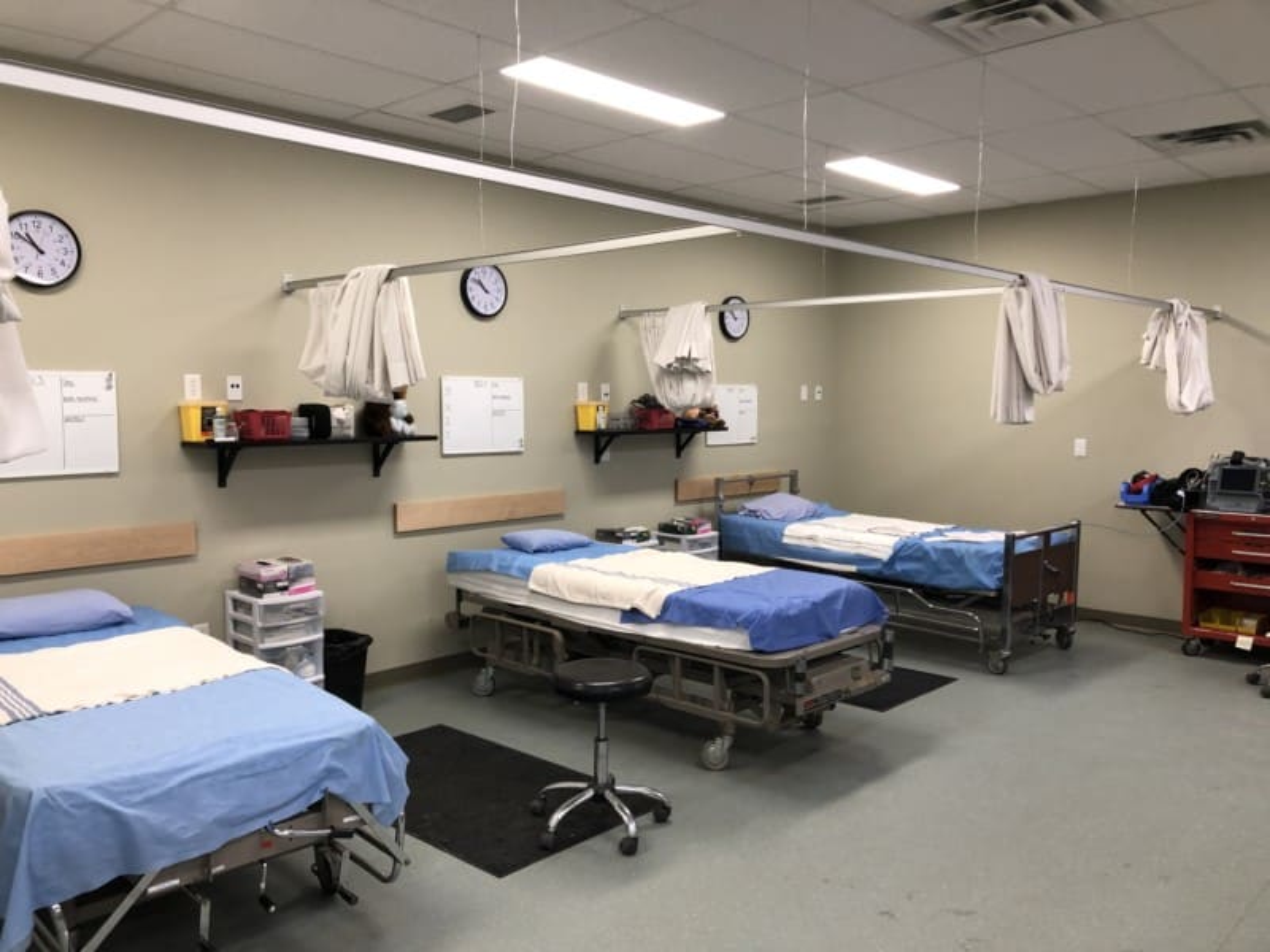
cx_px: 635
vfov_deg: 49.7
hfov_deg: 63.4
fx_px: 1027
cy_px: 476
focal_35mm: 28
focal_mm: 3.99
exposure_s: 1/24
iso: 40
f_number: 1.8
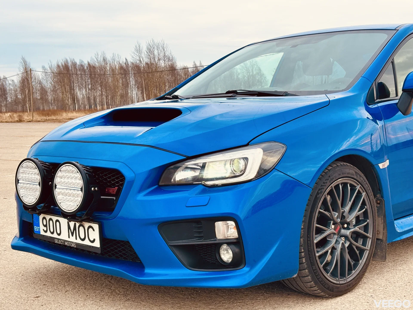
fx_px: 620
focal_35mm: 52
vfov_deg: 28.0
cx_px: 206
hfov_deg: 36.8
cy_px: 155
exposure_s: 1/657
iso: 32
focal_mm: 5.96
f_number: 1.6
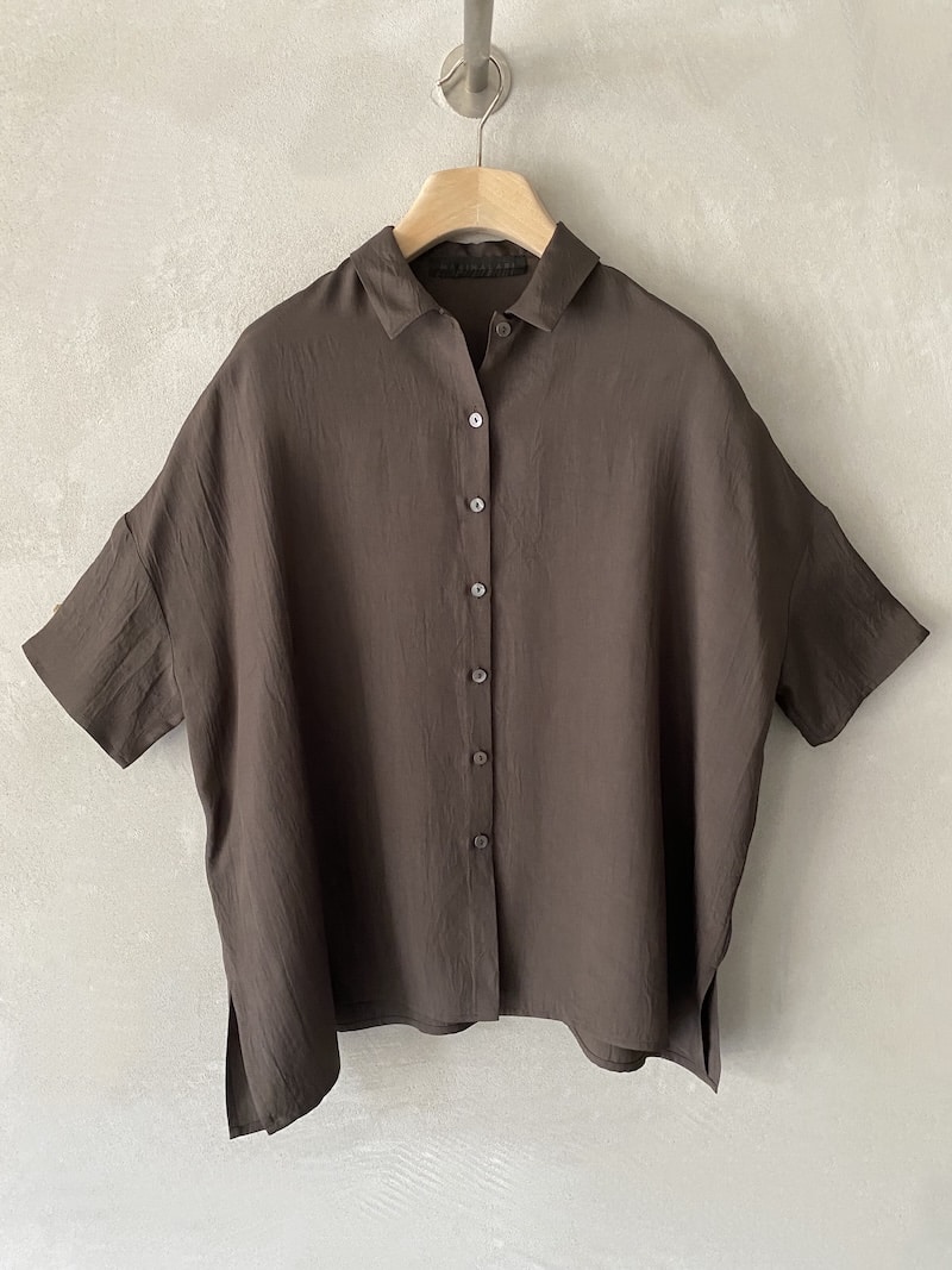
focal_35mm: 26
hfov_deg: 53.1
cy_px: 635
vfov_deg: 67.3
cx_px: 476
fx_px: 954
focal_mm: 4.25
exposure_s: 1/60
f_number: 1.8
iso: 400
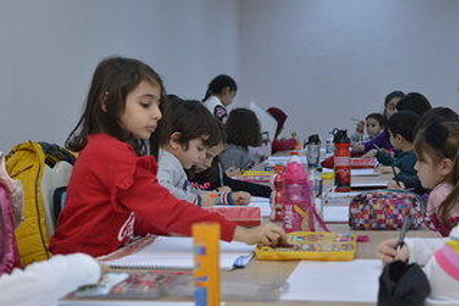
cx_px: 191
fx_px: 982
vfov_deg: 17.7
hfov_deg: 26.3
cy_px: 178
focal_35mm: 77
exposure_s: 1/400
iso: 1600
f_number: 4.5
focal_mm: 48
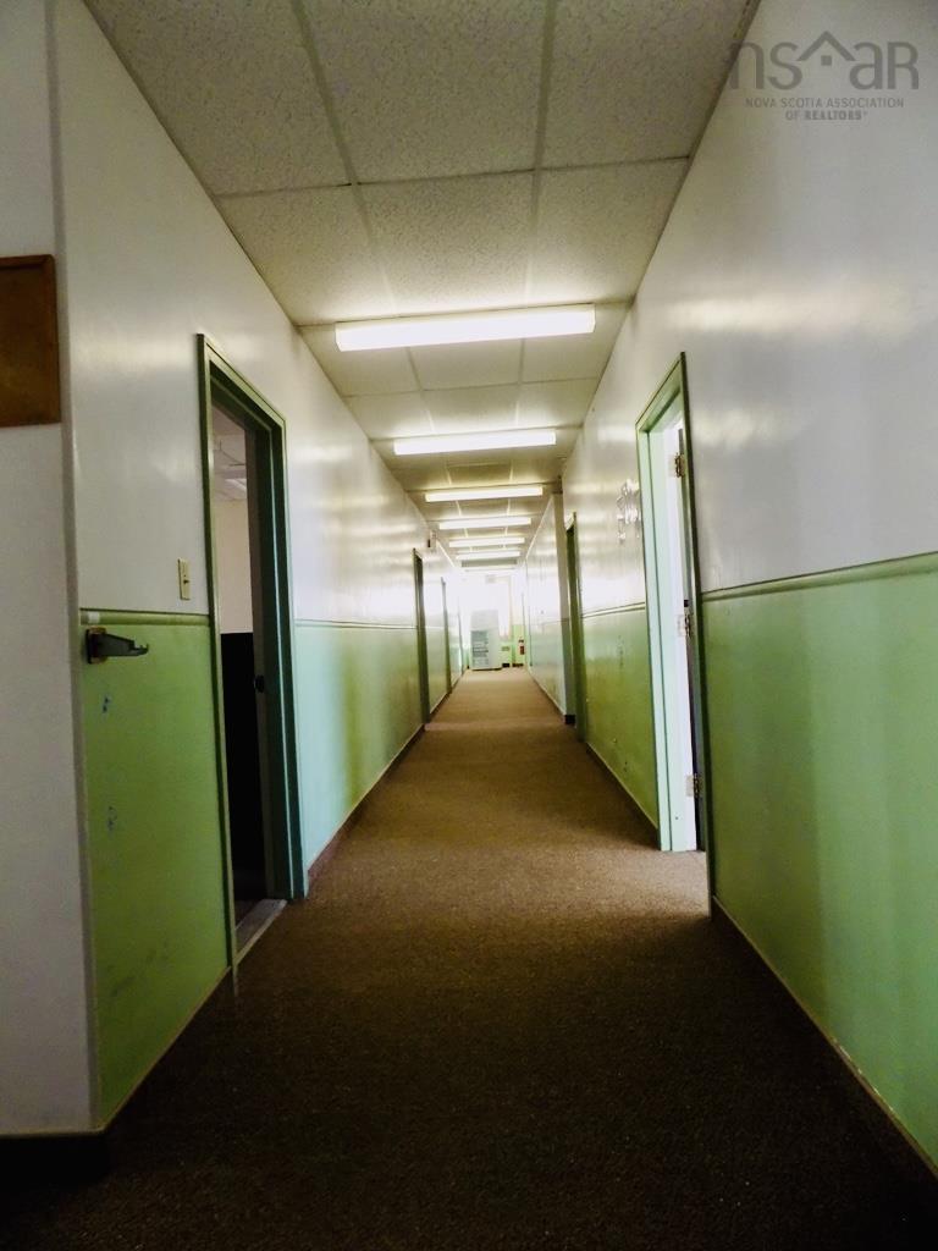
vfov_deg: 73.9
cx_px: 469
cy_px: 626
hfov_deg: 58.9
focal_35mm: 23
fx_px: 831
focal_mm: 4
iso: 220
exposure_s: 1/30
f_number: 3.1
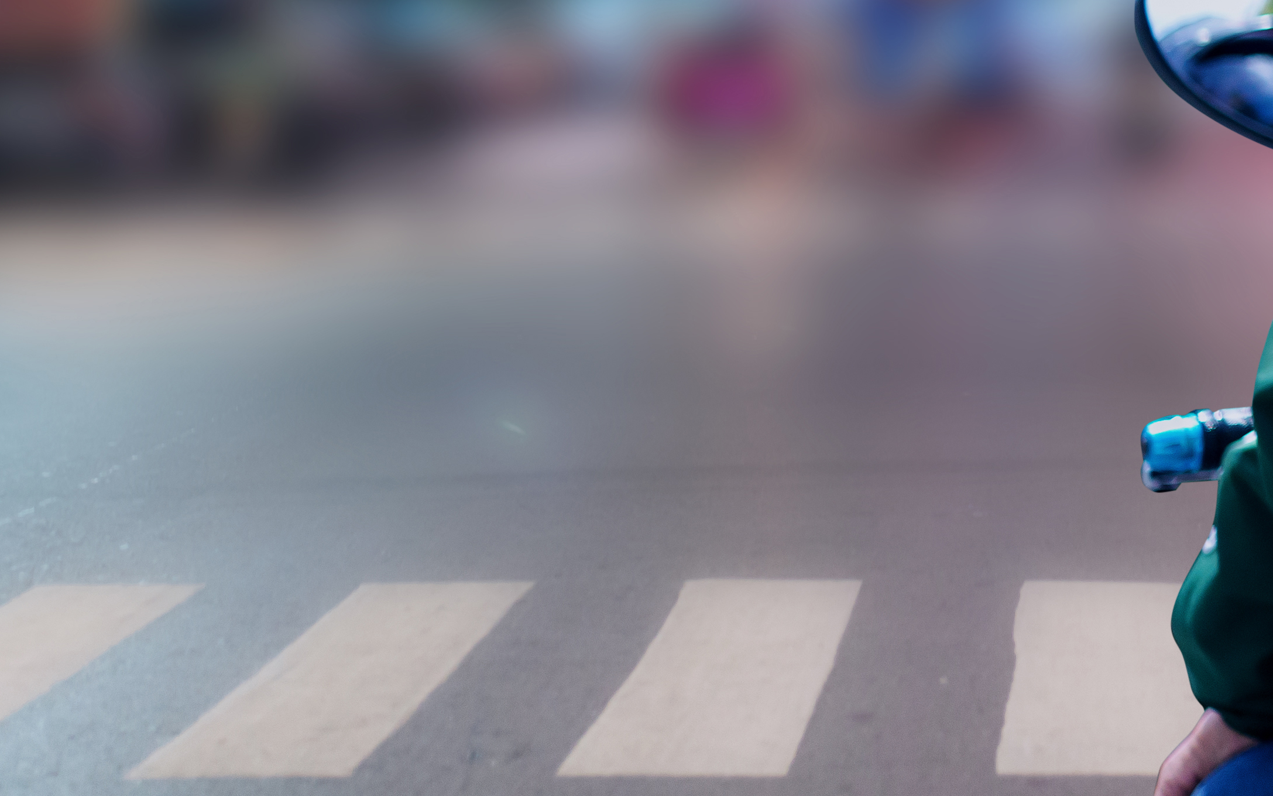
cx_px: 1189
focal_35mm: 141
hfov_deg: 14.6
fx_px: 4891
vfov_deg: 9.2
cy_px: -143
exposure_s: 1/125
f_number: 2.8
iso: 400
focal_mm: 50
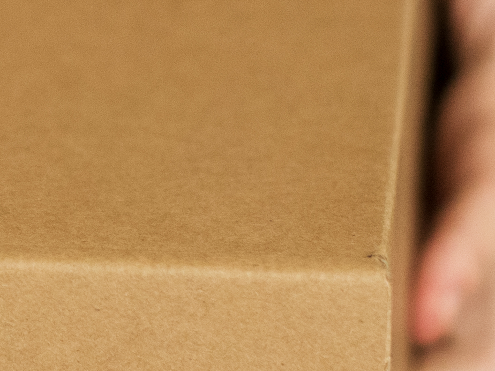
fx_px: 3918
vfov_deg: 5.4
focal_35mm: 274
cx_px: -292
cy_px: 81
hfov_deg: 7.1
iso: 1000
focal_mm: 50
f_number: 3.5
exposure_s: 1/80
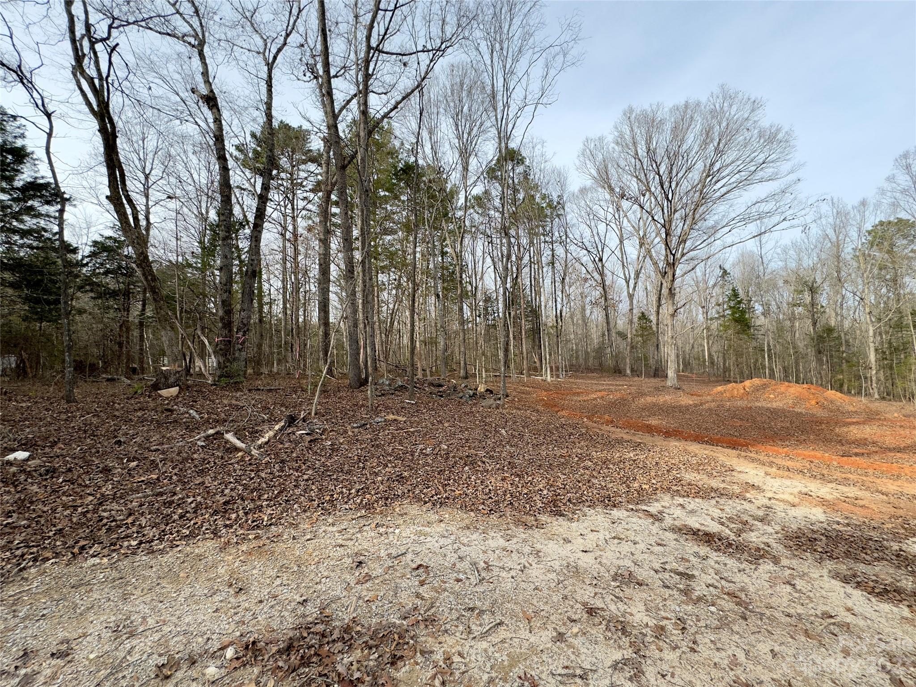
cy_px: 344
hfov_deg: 102.1
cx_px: 458
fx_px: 370
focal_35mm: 14
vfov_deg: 85.7
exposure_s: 1/548
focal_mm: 2.22
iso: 40
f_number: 2.2
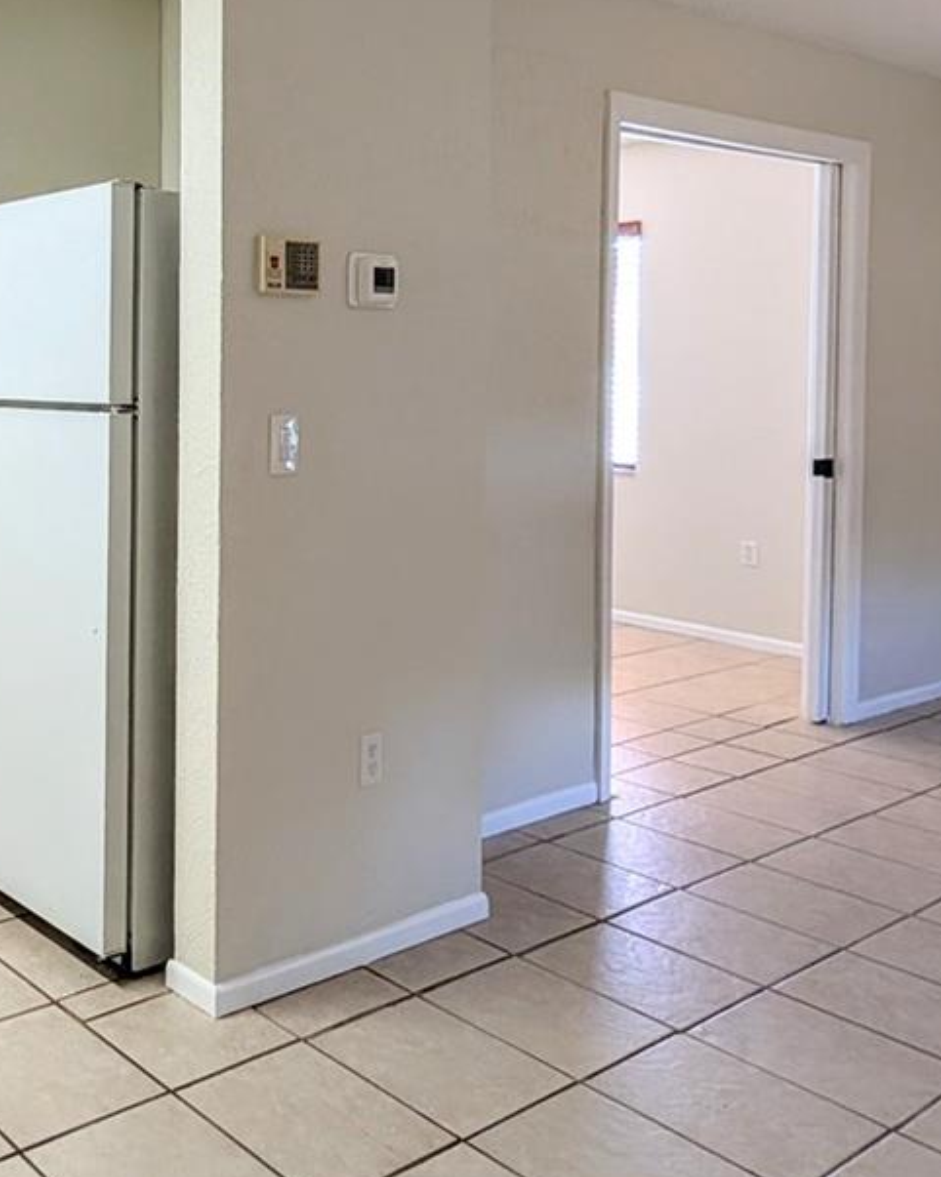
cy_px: 377
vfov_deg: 55.8
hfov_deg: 37.9
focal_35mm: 31
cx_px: -129
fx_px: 1080
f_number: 1.7
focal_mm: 2.02
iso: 63
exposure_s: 1/60
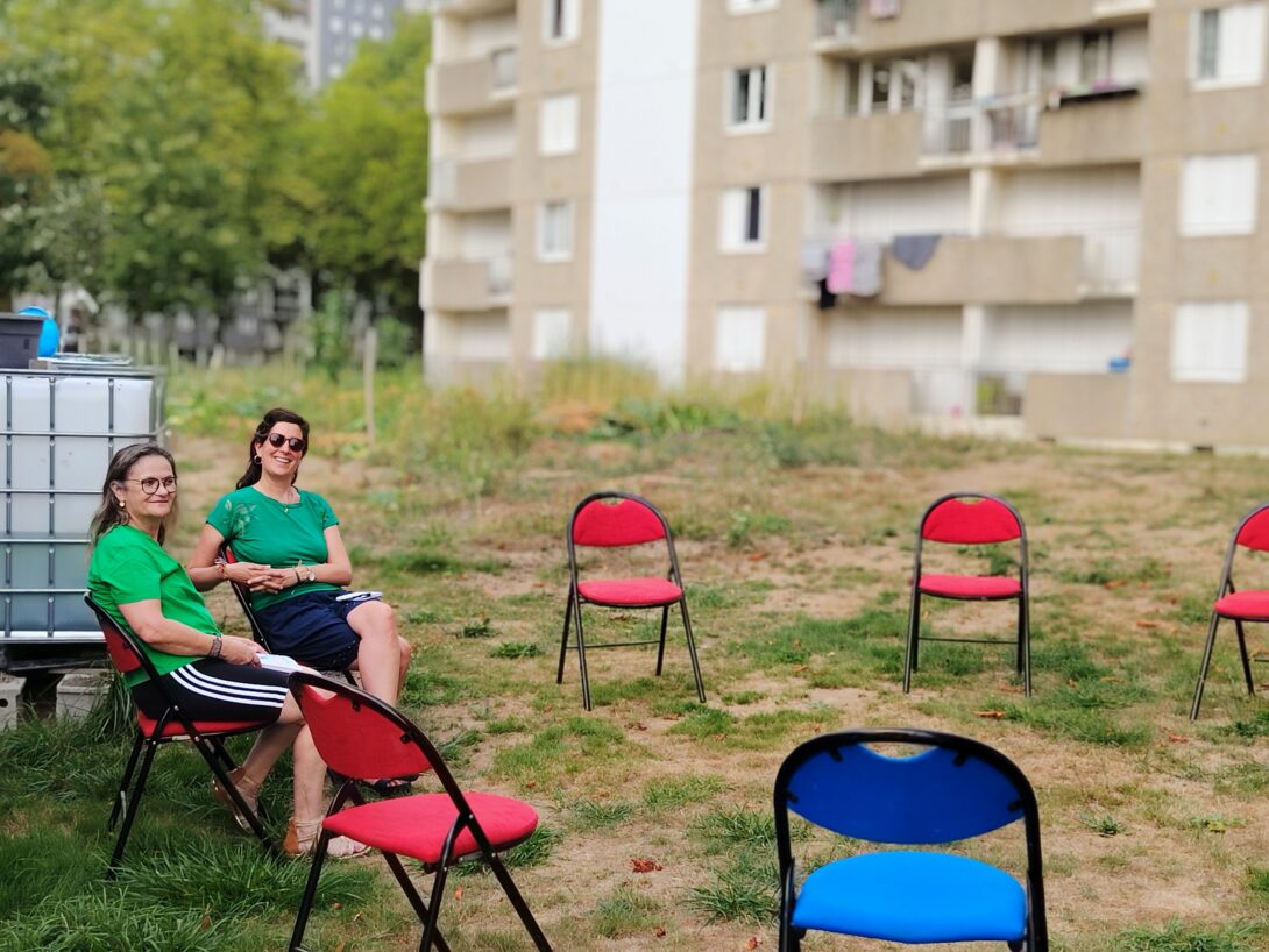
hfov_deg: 39.6
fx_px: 1760
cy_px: 476
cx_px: 634
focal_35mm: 48
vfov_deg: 30.3
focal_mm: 5.25
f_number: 4
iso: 100
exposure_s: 1/239
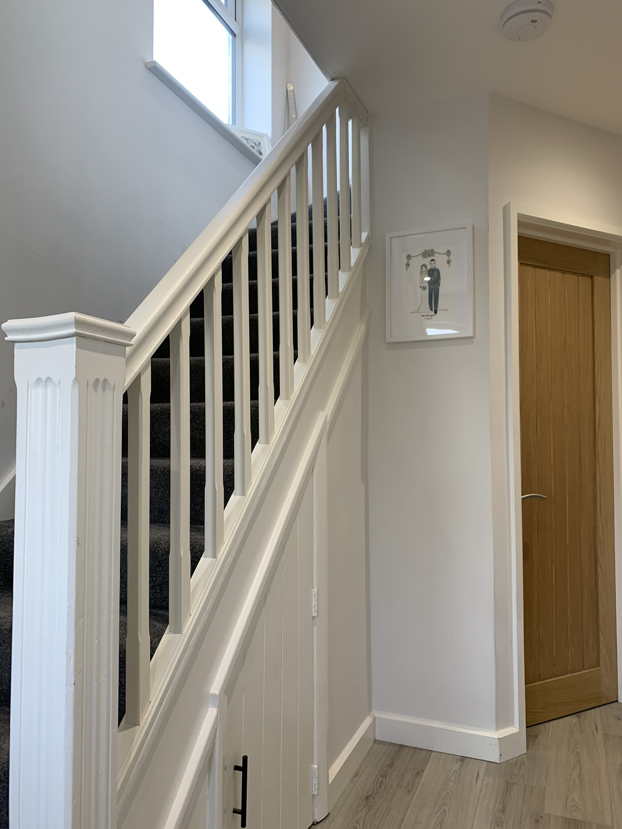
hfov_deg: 53.1
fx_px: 623
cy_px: 414
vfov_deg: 67.3
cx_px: 311
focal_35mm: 26
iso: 80
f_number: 1.8
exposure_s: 1/100
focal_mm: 4.25
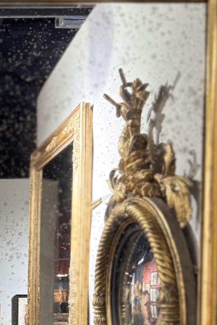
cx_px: -96
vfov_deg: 26.6
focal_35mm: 72
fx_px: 651
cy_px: 322
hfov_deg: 17.3
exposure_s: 1/60
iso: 320
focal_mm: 6.76
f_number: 1.78
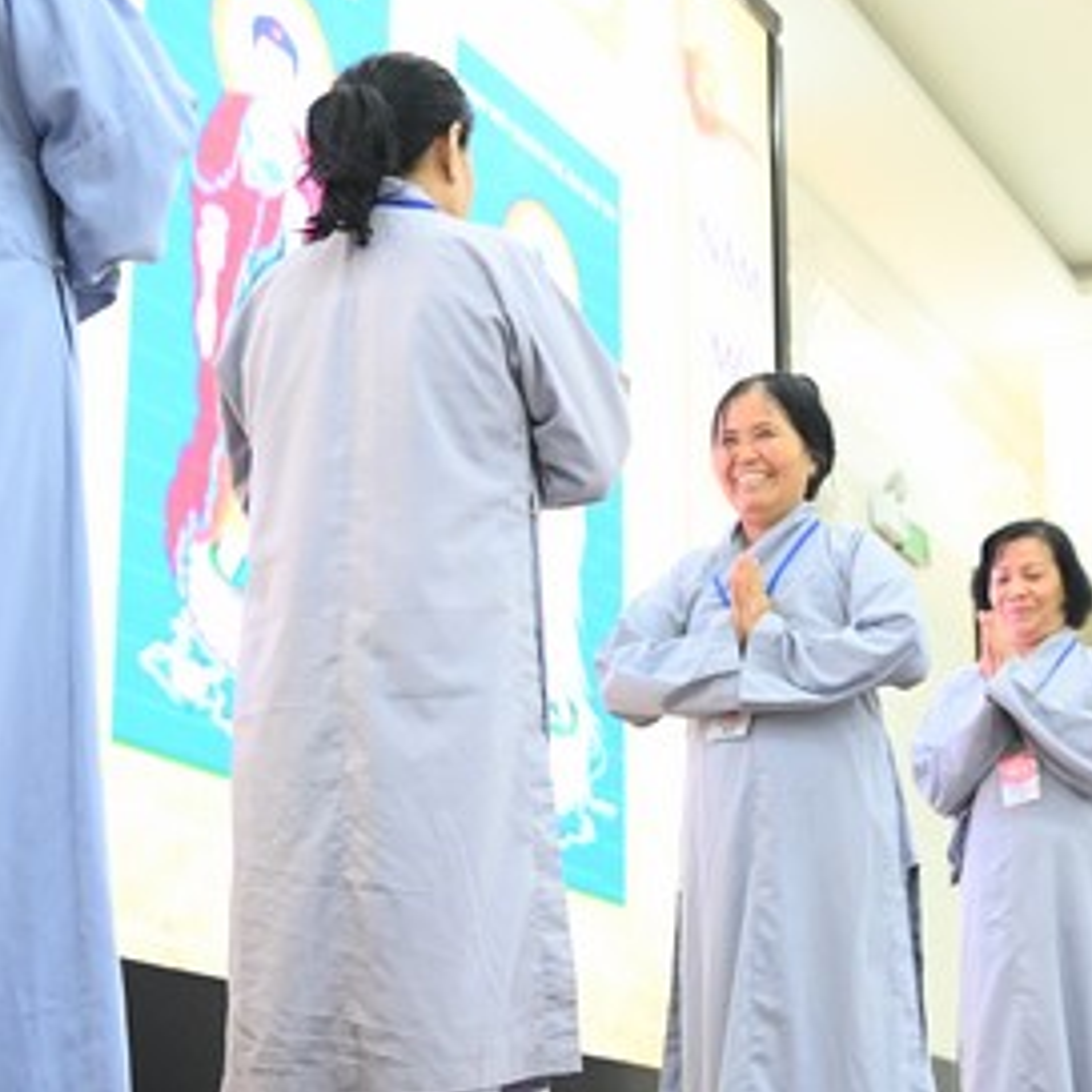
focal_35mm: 77
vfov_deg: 22.5
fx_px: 2748
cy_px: 490
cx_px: 678
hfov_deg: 22.4
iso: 6400
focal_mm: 38
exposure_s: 1/160
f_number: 4
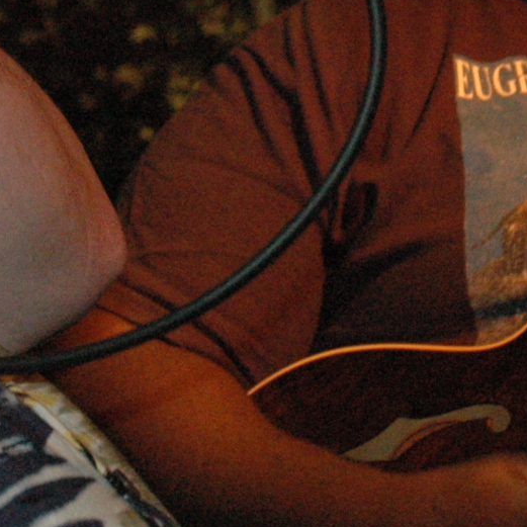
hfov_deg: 8.0
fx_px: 3772
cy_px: -51
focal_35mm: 219
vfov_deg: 7.9
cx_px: 125
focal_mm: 40
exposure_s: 1/60
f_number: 5
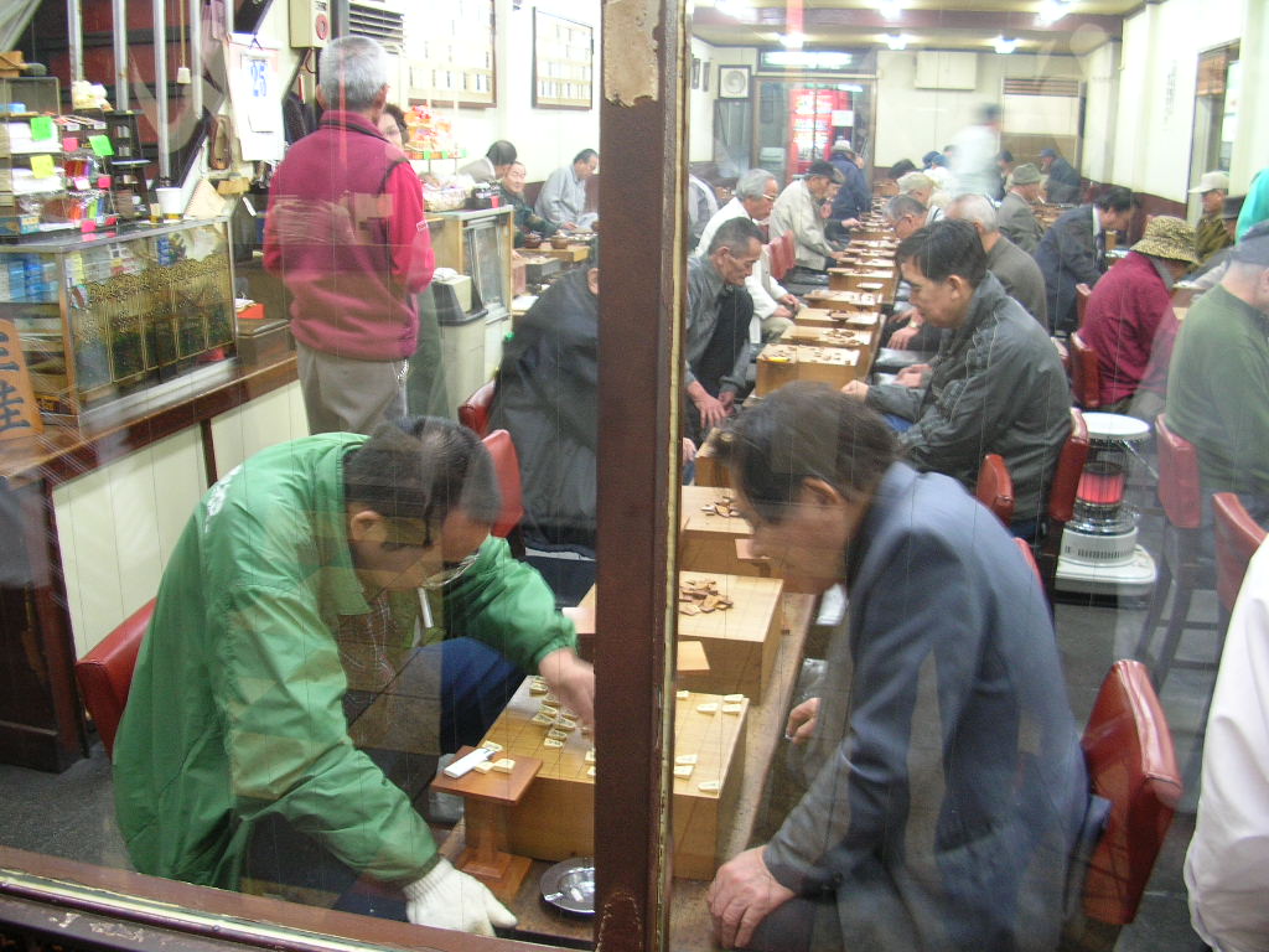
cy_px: 476
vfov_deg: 40.7
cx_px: 634
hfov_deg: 52.6
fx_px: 1283
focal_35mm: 35
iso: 86
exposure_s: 1/5.6
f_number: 2.8
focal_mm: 5.8
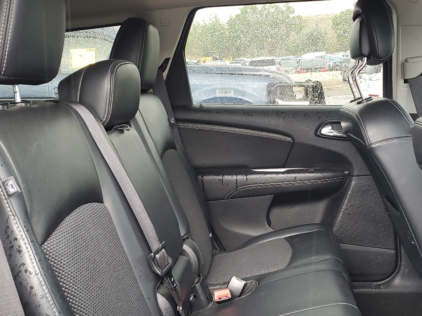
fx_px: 536
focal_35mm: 44
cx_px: 264
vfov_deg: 32.8
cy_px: 187
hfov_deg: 42.6
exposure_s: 1/60.2
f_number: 1.5
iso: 75
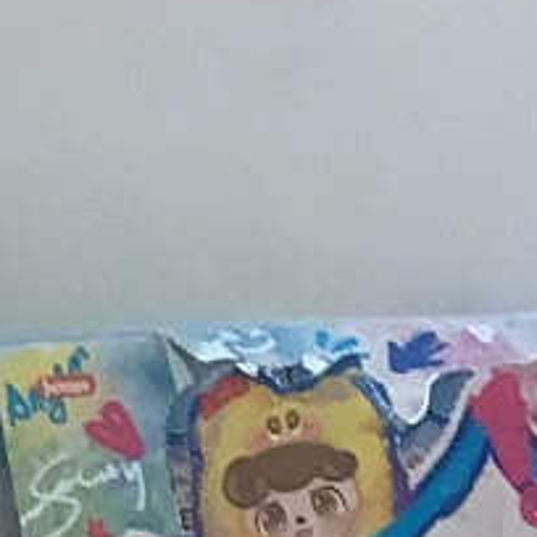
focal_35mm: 193
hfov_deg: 9.1
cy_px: 1321
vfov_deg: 8.3
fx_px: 3387
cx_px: 250
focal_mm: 3.3
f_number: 2.4
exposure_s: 1/60
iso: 64
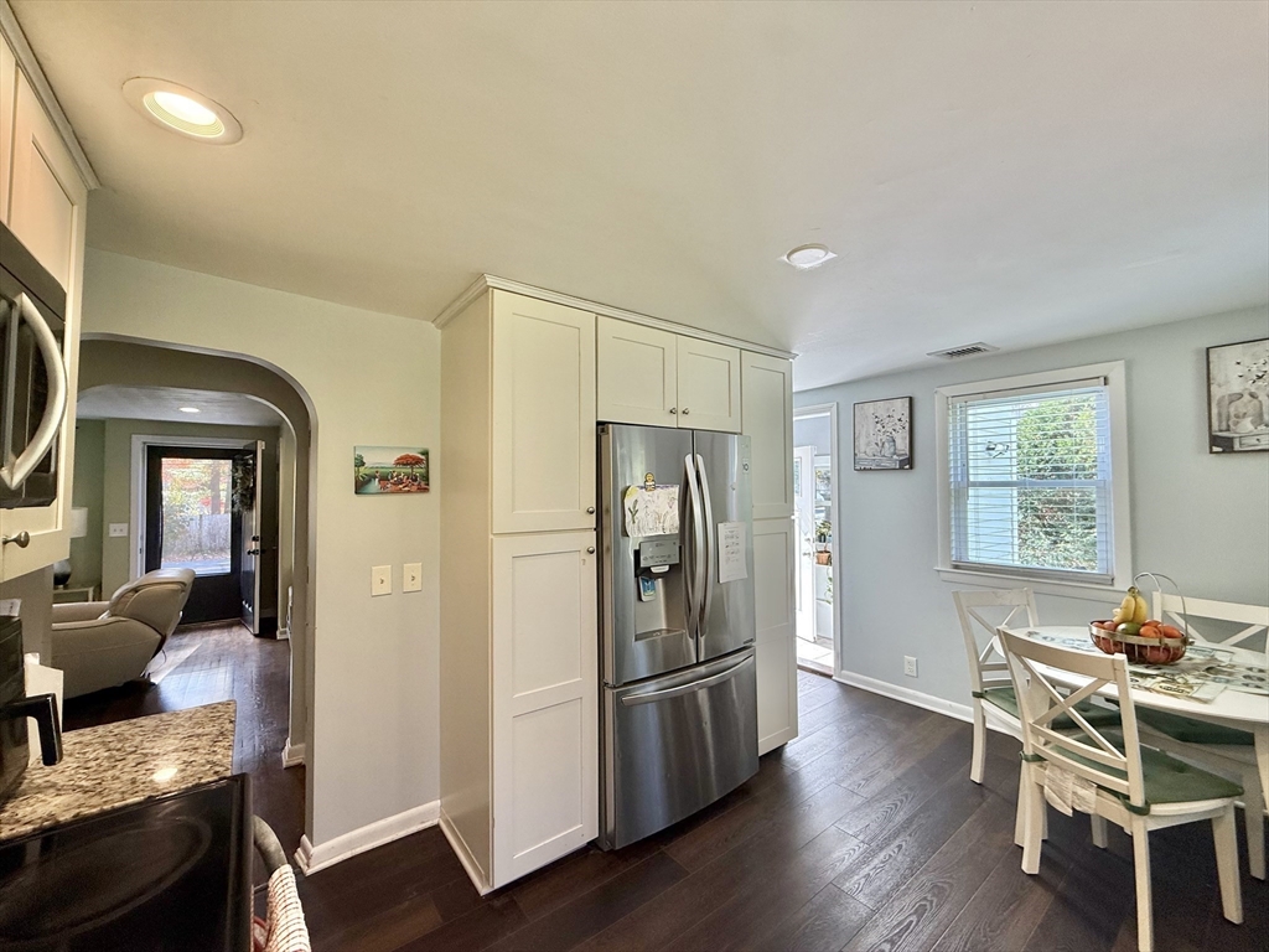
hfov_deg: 102.1
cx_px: 634
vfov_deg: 85.7
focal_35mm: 14
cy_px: 476
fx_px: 513
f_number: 2.2
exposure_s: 1/120
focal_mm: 2.22
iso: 125
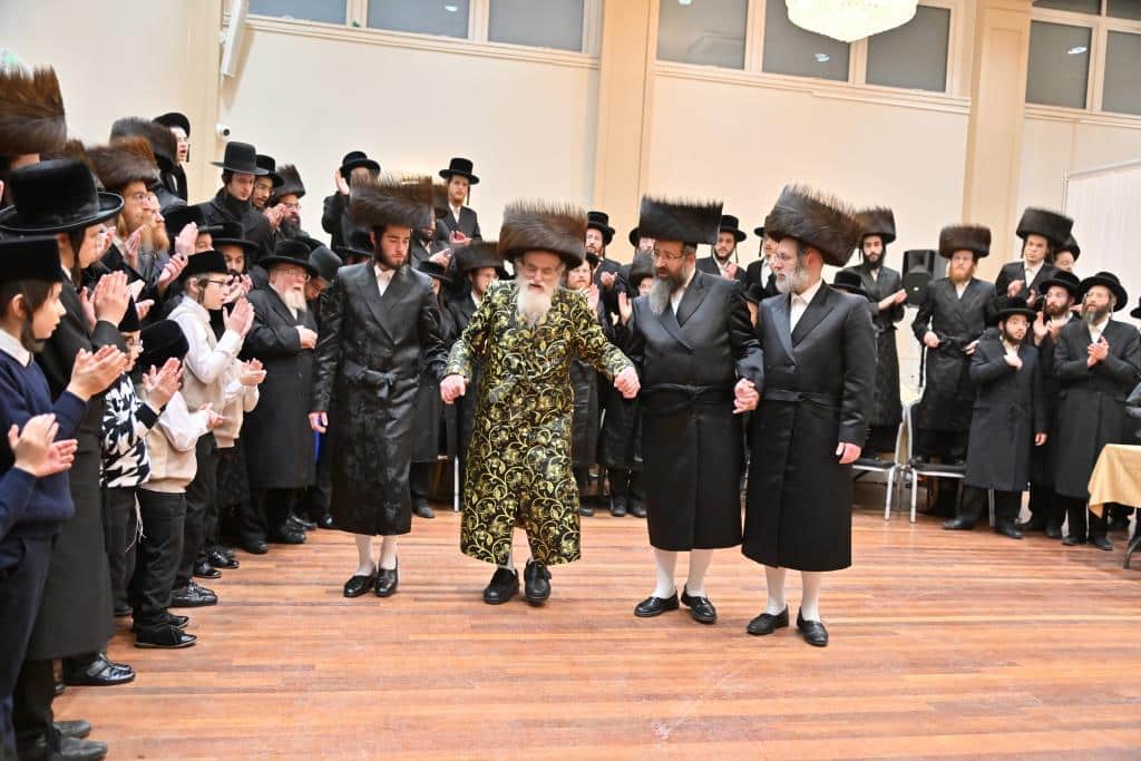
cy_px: 380
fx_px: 983
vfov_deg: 42.3
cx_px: 570
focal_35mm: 31
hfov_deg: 60.3
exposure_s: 1/160
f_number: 4
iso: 1000
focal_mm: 31
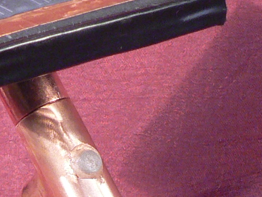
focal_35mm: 198
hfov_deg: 10.0
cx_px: 123
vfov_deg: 7.4
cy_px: 260
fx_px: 1498
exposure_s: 1/15
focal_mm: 8.1
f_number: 2.8
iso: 200
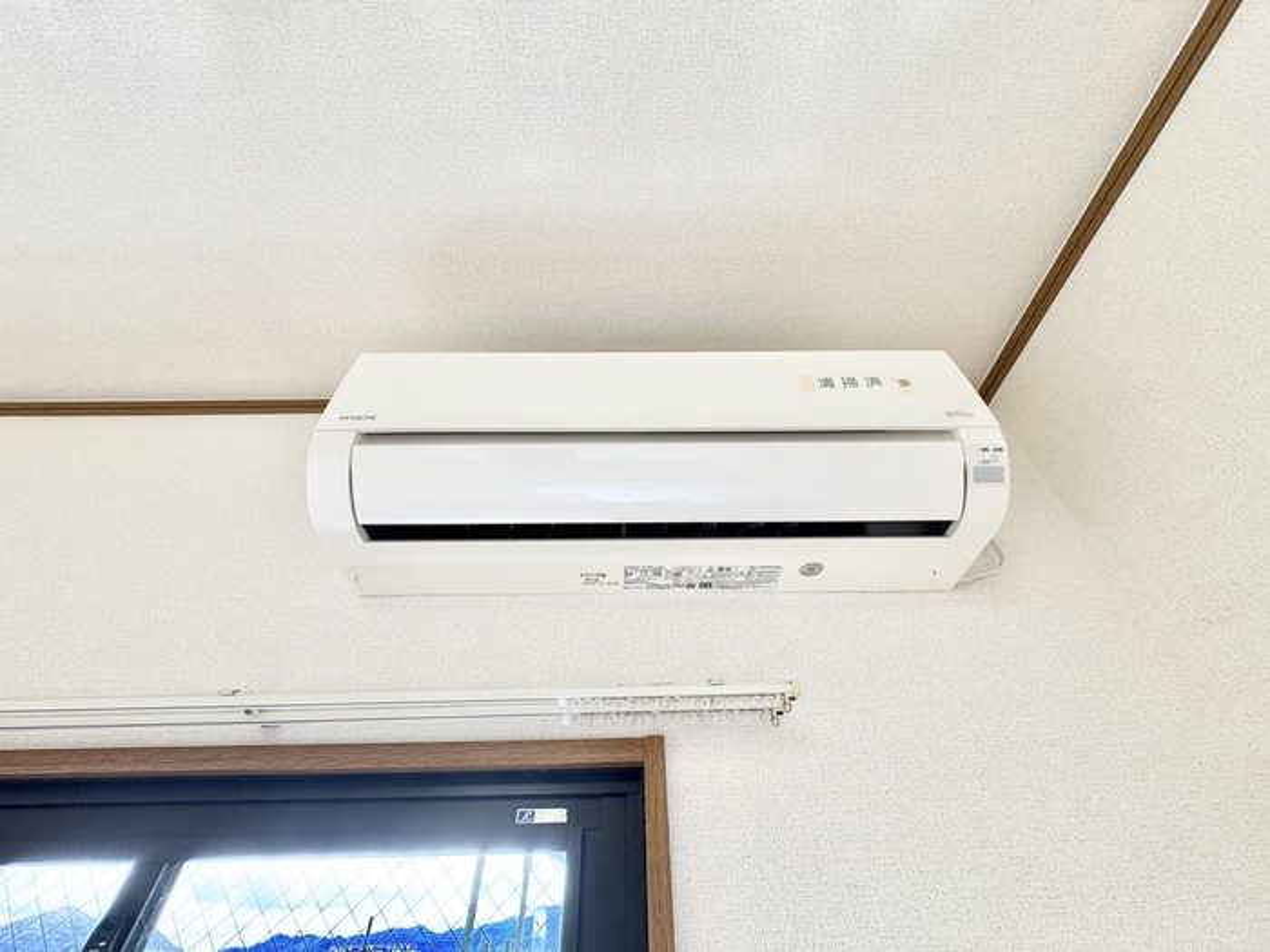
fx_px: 514
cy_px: 476
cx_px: 635
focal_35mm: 14
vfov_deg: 85.7
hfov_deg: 102.1
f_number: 2.2
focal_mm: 2.22
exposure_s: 1/120
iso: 100
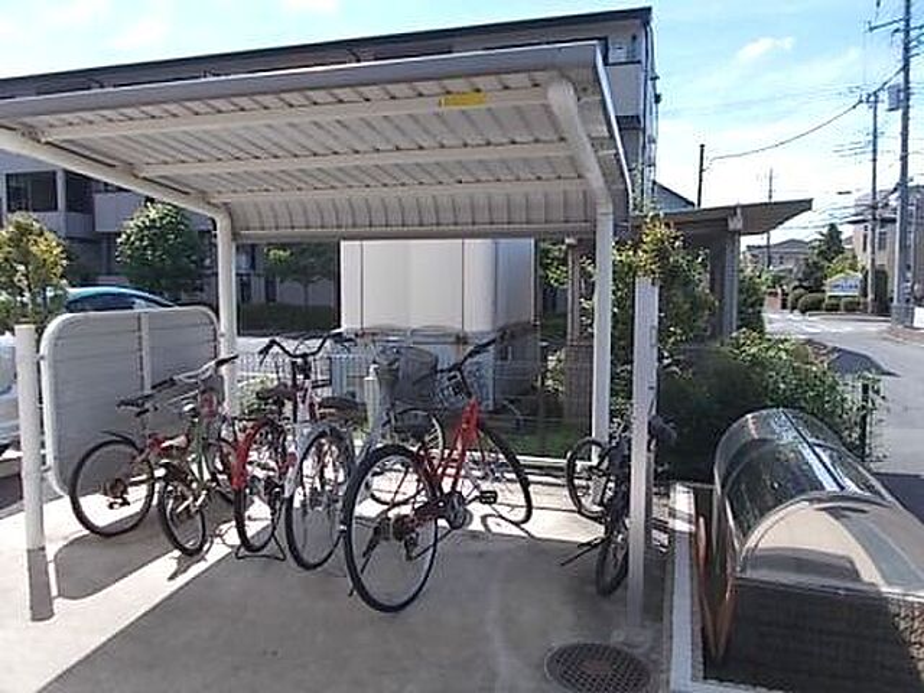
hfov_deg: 67.3
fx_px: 694
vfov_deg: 53.1
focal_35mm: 26
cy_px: 346
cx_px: 462
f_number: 8
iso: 80
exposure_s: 1/100
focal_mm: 4.6
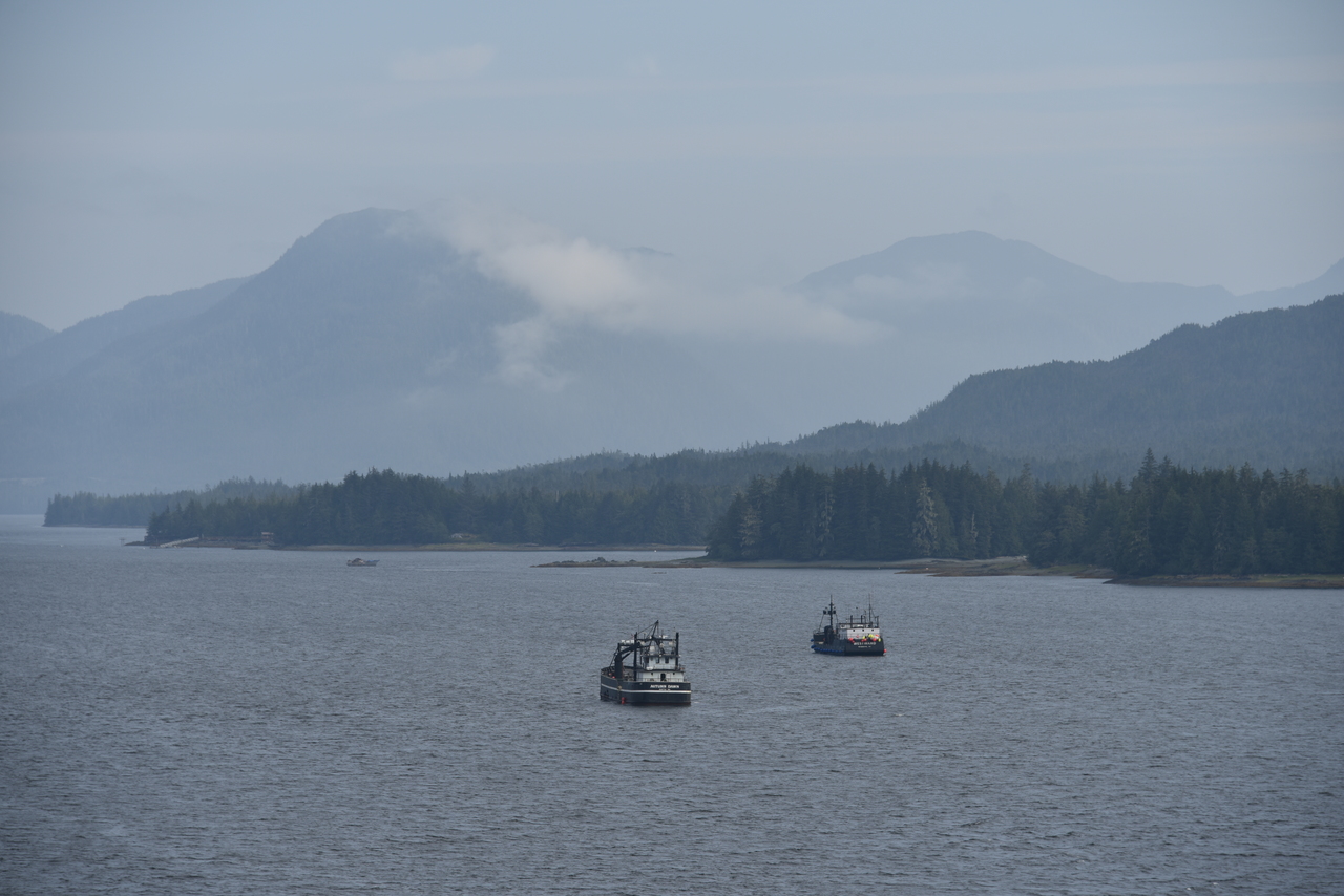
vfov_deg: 8.1
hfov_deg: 12.1
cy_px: 448
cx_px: 672
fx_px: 6348
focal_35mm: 170
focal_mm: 170
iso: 100
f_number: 8
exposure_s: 1/400
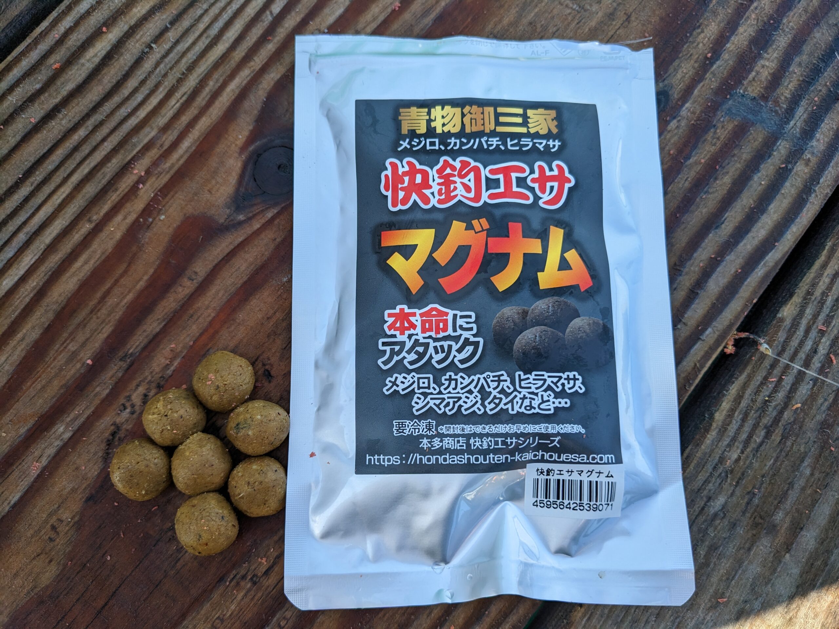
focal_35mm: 27
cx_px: 420
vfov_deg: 51.4
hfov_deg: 65.3
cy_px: 314
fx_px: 654
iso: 61
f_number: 1.73
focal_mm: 4.38
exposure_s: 1/780
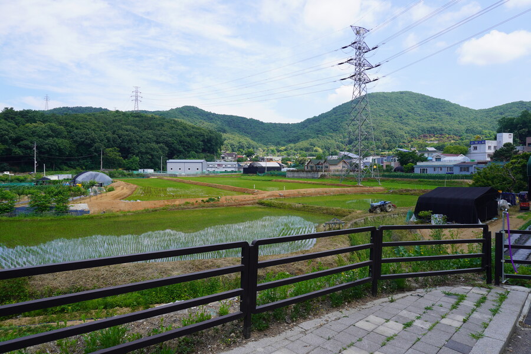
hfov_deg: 73.7
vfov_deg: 53.1
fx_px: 354
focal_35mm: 24
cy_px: 177
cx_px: 266
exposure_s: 1/125
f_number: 9
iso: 100
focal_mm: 16
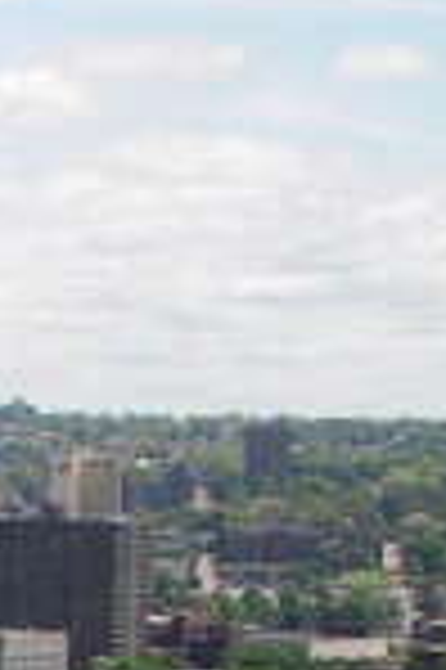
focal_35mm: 212
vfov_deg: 9.5
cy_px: 962
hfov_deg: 5.6
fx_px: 3949
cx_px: -1306
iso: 100
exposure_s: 1/250
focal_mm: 6.3
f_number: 6.6
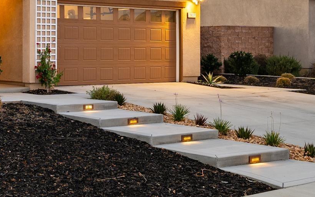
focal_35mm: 65
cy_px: 68
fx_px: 558
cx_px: -5
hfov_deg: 29.3
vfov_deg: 20.0
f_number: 6.3
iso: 400
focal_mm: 14
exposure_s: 1/2.5
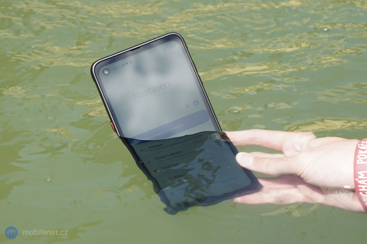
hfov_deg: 28.8
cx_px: 184
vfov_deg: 19.5
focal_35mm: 70
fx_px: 714
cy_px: 122
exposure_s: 1/160
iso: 100
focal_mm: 70
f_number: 7.1
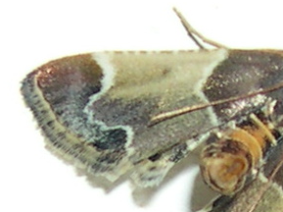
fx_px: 882
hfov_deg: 18.2
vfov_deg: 13.6
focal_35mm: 108
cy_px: 186
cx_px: 201
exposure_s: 1/60
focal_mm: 8
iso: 100
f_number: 7.6
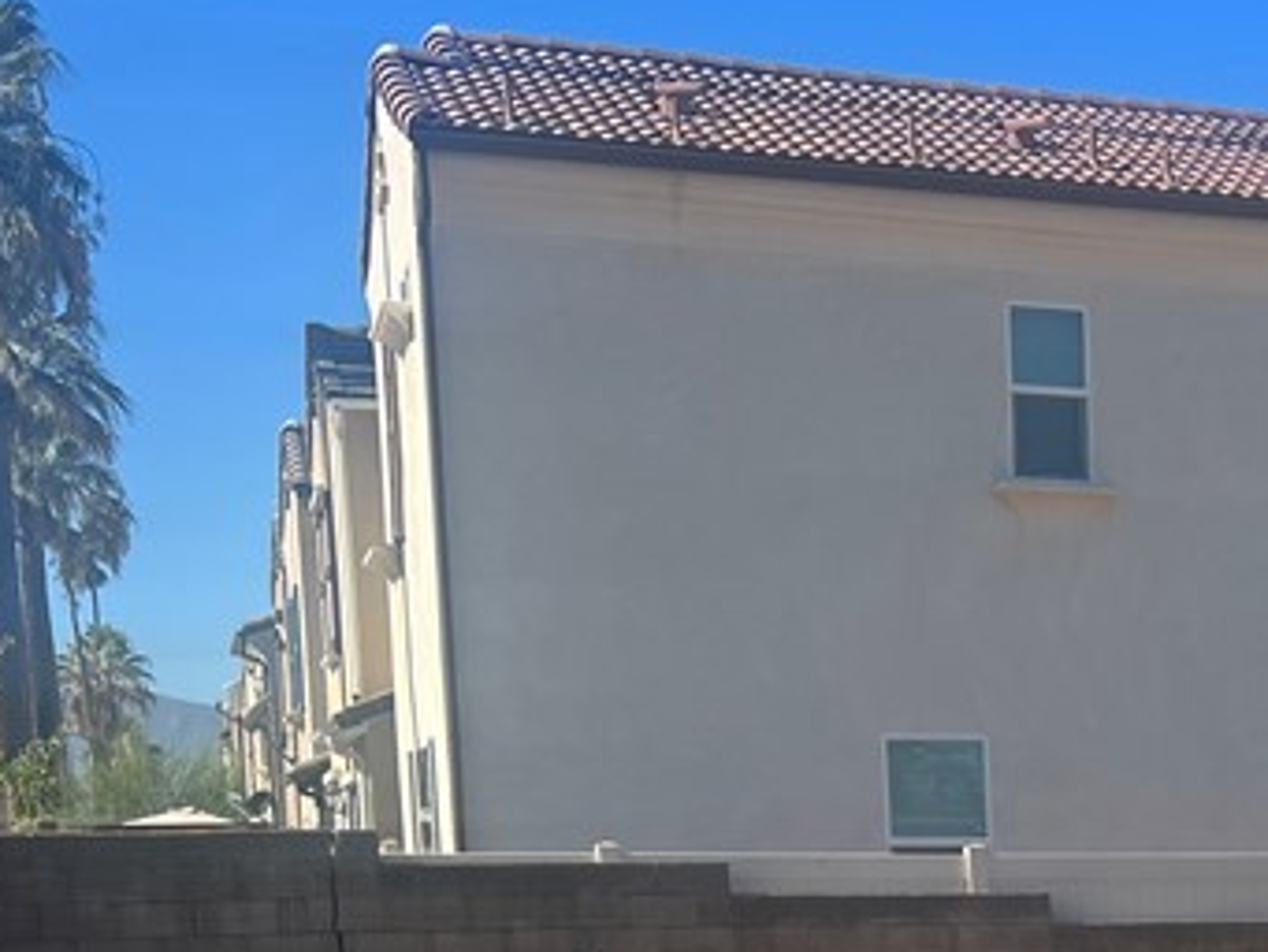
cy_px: 1268
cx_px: 1406
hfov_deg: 23.4
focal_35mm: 78
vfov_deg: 17.6
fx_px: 2858
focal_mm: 5.7
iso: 50
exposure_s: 1/4630
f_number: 1.5
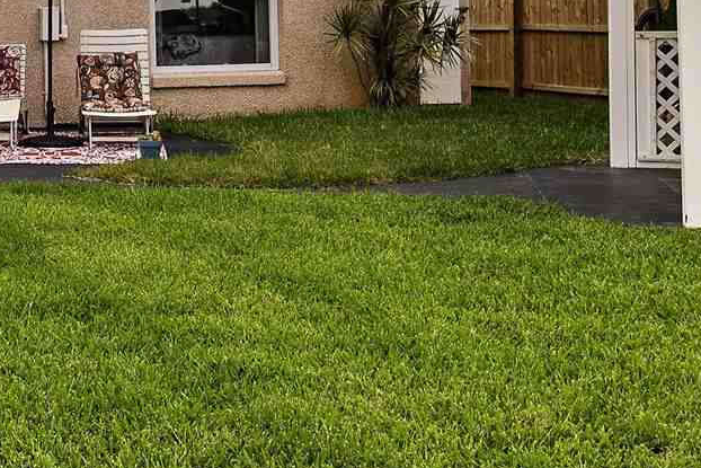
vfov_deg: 18.0
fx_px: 1441
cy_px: -6
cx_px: -171
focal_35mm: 74
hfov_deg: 24.4
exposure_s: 1/640
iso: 320
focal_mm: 15
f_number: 5.6
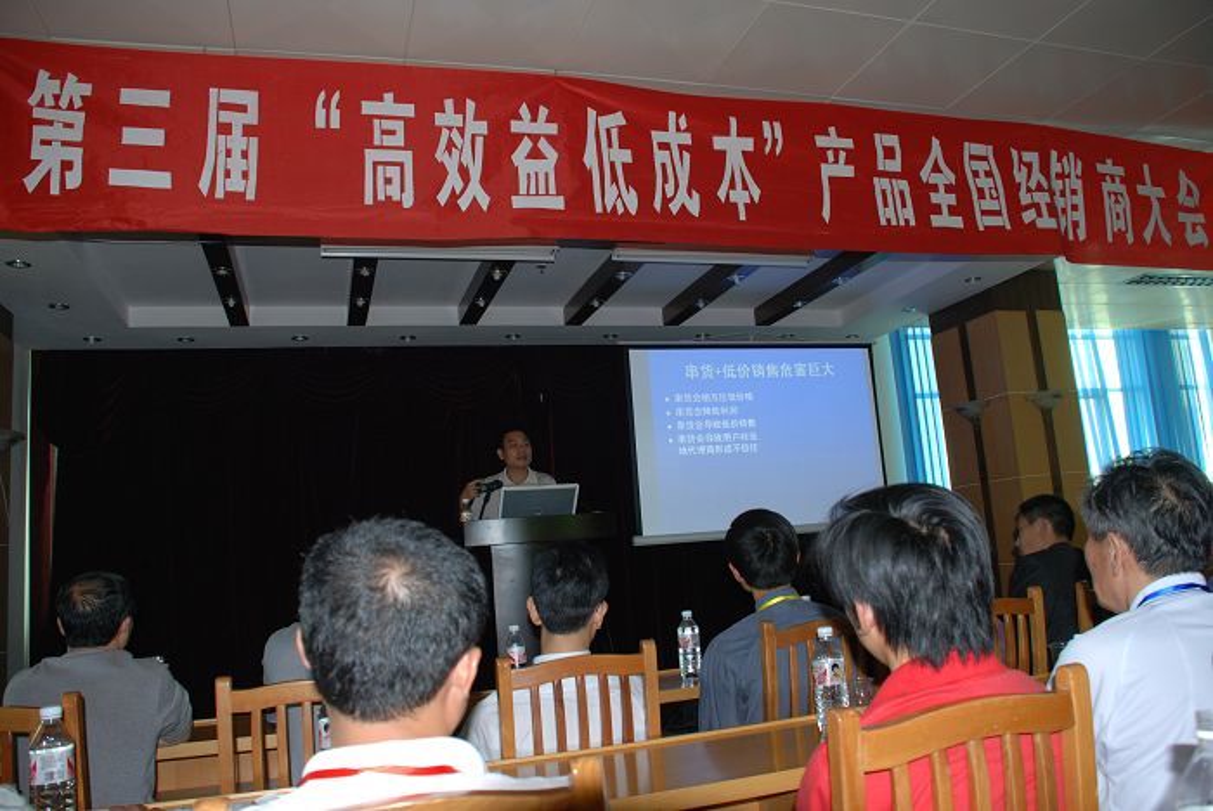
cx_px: 606
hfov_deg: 67.3
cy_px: 406
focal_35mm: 27
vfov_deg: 48.0
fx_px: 910
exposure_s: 1/60
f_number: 4
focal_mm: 18
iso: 400
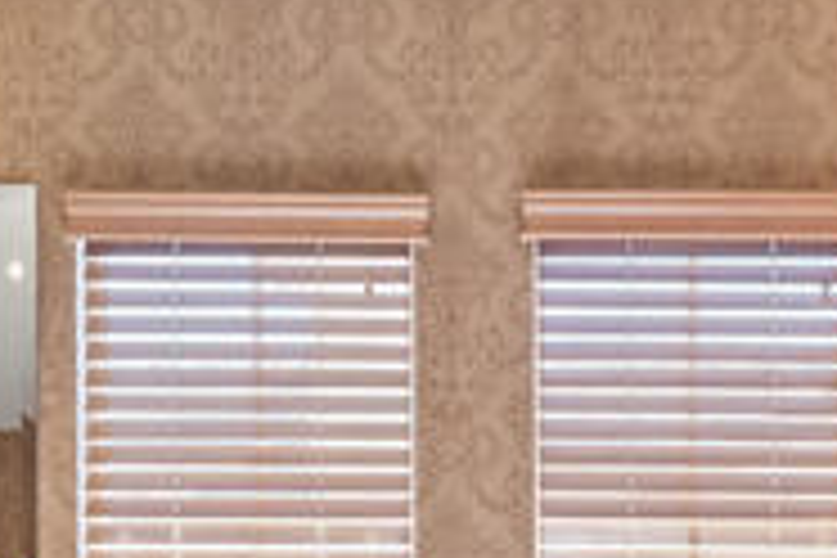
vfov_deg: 19.3
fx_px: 1441
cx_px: 472
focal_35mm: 62
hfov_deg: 32.3
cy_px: 826
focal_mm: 18
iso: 250
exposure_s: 1/3
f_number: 9
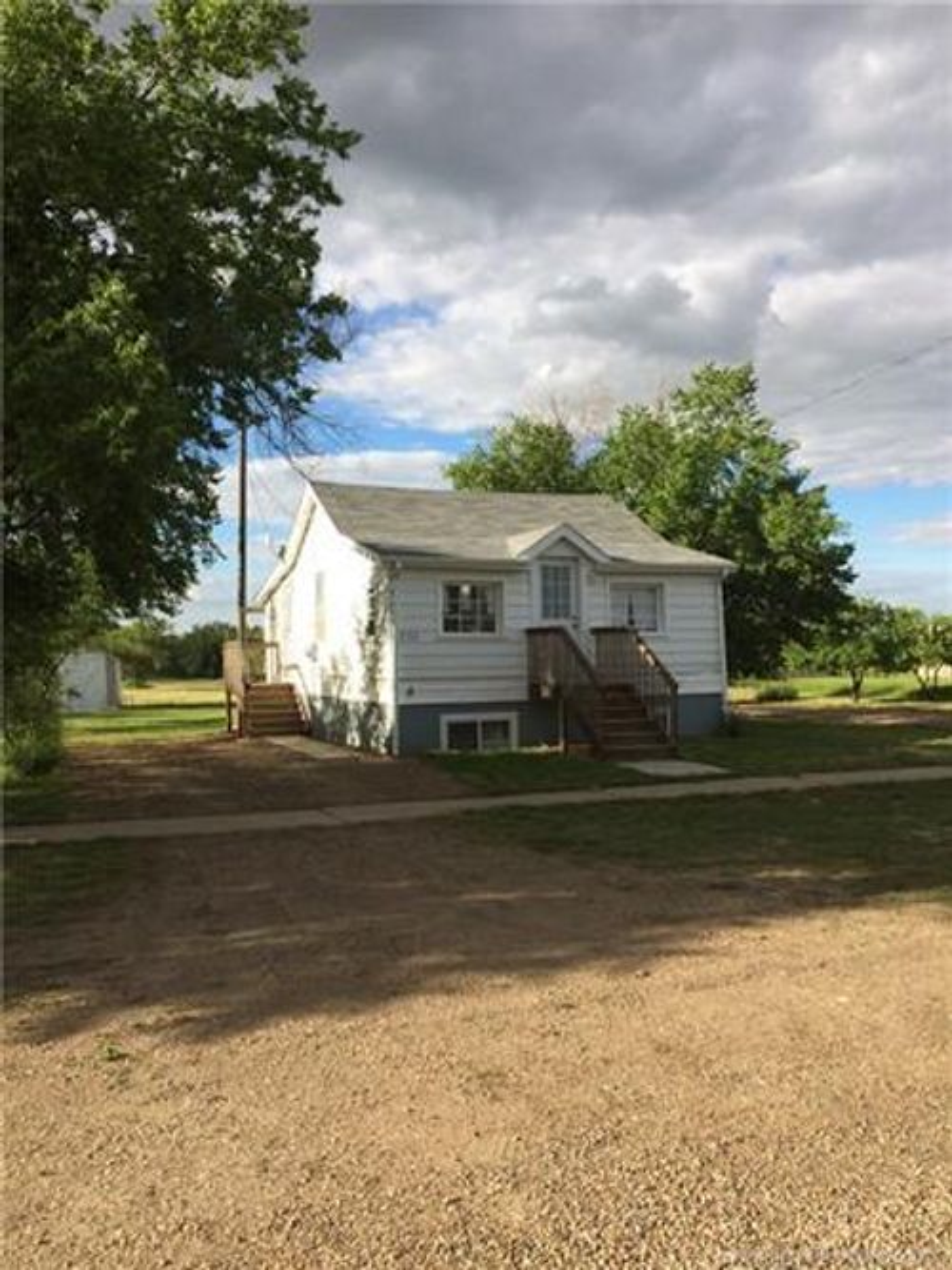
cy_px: 635
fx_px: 1064
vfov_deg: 61.7
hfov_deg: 48.2
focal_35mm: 29
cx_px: 476
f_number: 2.2
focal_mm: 4.15
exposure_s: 1/1520
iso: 32
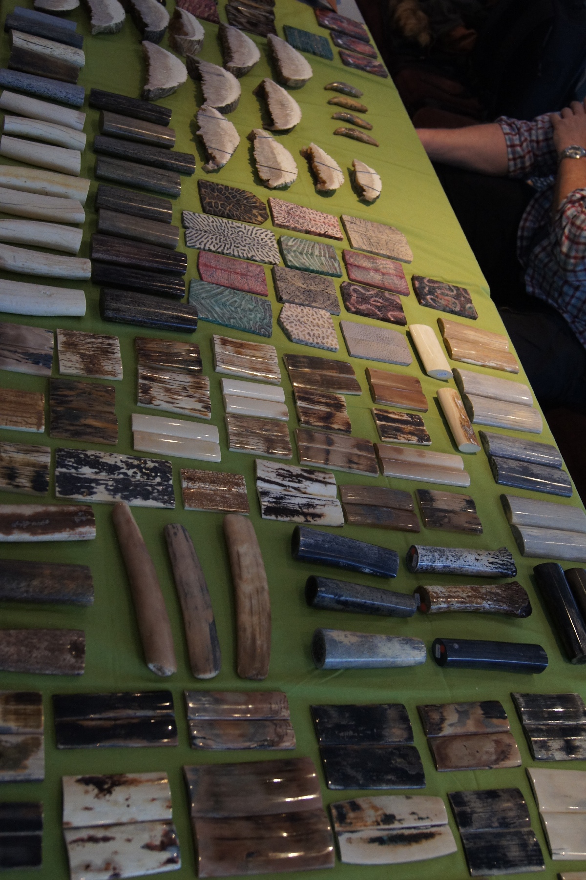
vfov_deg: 53.2
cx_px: 293
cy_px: 440
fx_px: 880
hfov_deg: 36.8
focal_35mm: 36
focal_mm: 24
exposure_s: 1/40
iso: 800
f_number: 5
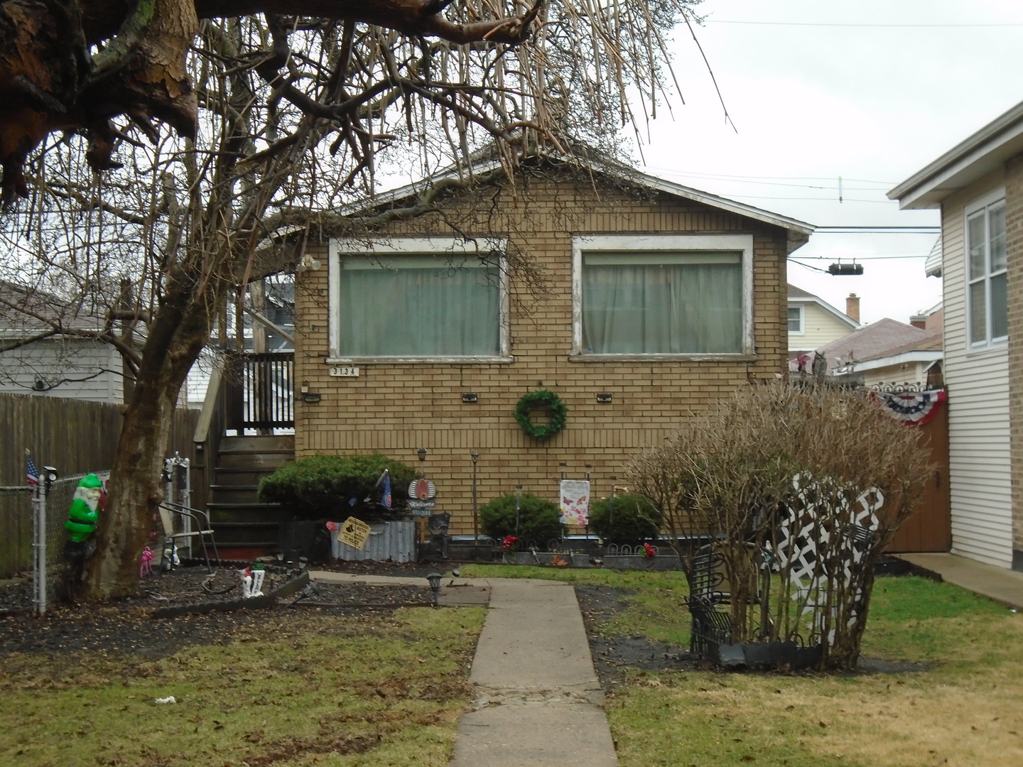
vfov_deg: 25.2
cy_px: 384
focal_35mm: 58
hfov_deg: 33.2
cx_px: 512
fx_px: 1714
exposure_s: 1/160
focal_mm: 10.2
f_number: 4.9
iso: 200
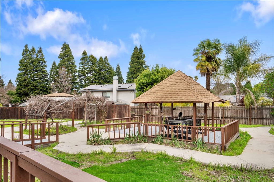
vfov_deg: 53.1
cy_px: 91
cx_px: 137
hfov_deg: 73.8
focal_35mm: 24
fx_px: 183
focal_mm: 24
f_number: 10
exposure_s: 1/25
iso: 200
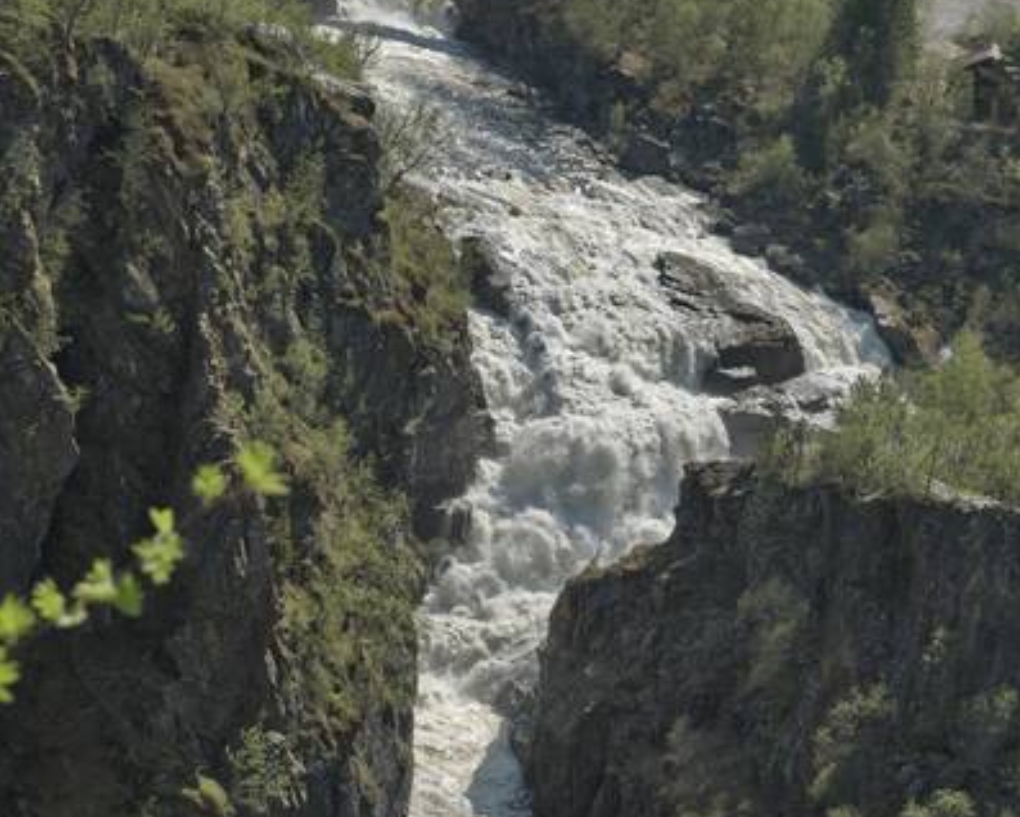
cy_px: 320
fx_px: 5134
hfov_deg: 11.3
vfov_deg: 9.1
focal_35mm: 170
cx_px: 511
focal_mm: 120
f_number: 10
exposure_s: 1/160
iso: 100
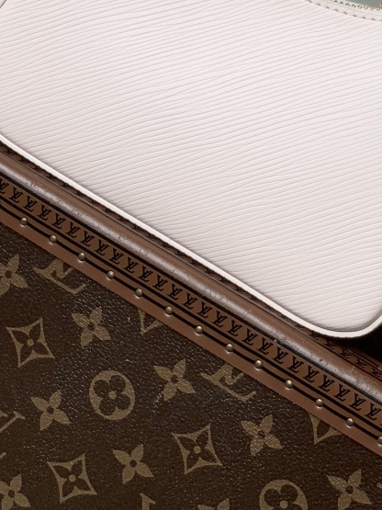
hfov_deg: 11.0
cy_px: -133
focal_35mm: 135
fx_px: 1987
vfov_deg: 14.1
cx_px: 252
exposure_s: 1/214
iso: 16
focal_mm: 6
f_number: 2.4
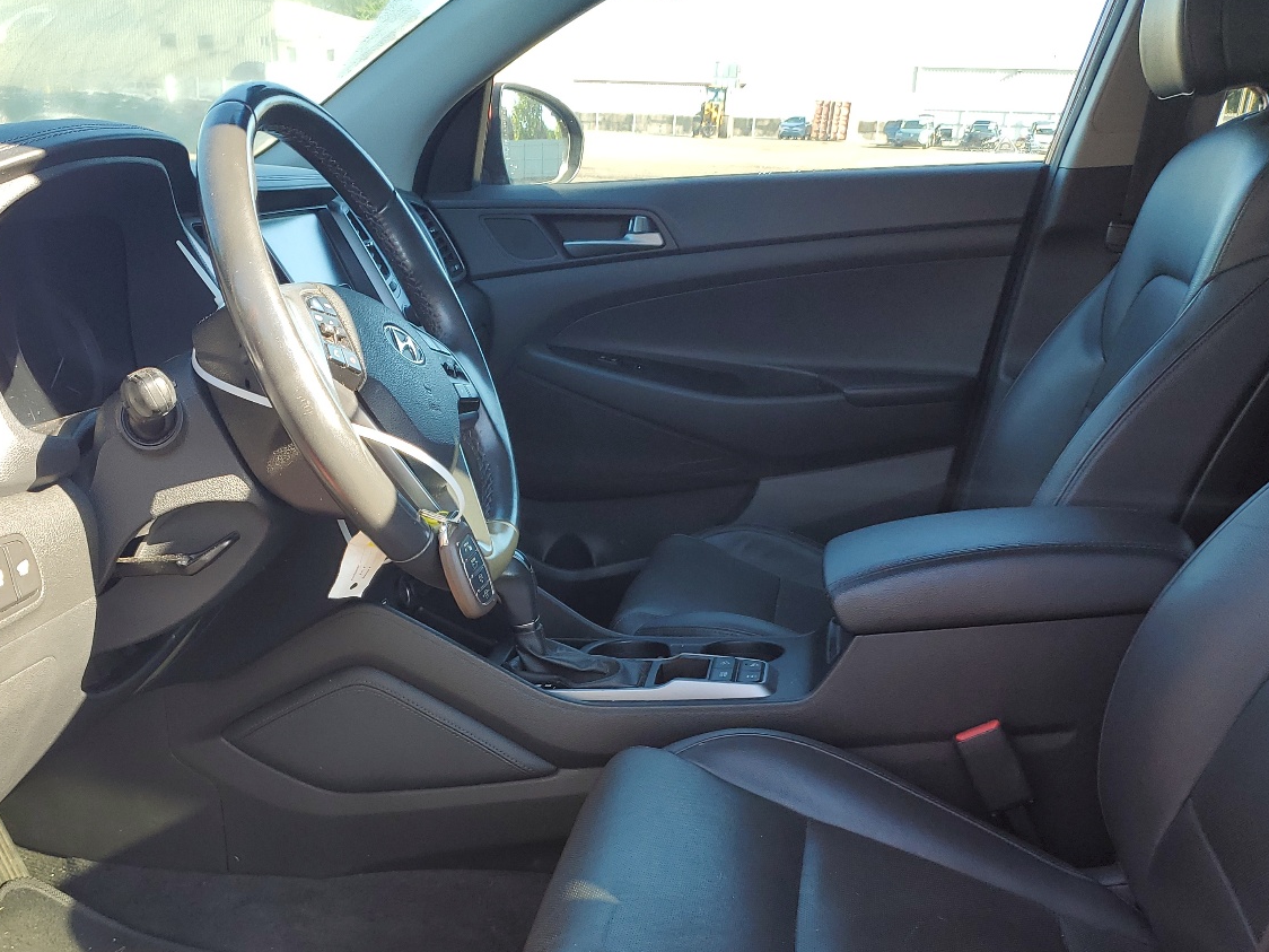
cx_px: 490
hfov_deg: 49.7
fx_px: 1356
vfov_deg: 38.2
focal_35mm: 37
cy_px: 644
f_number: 1.5
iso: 50
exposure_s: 1/217
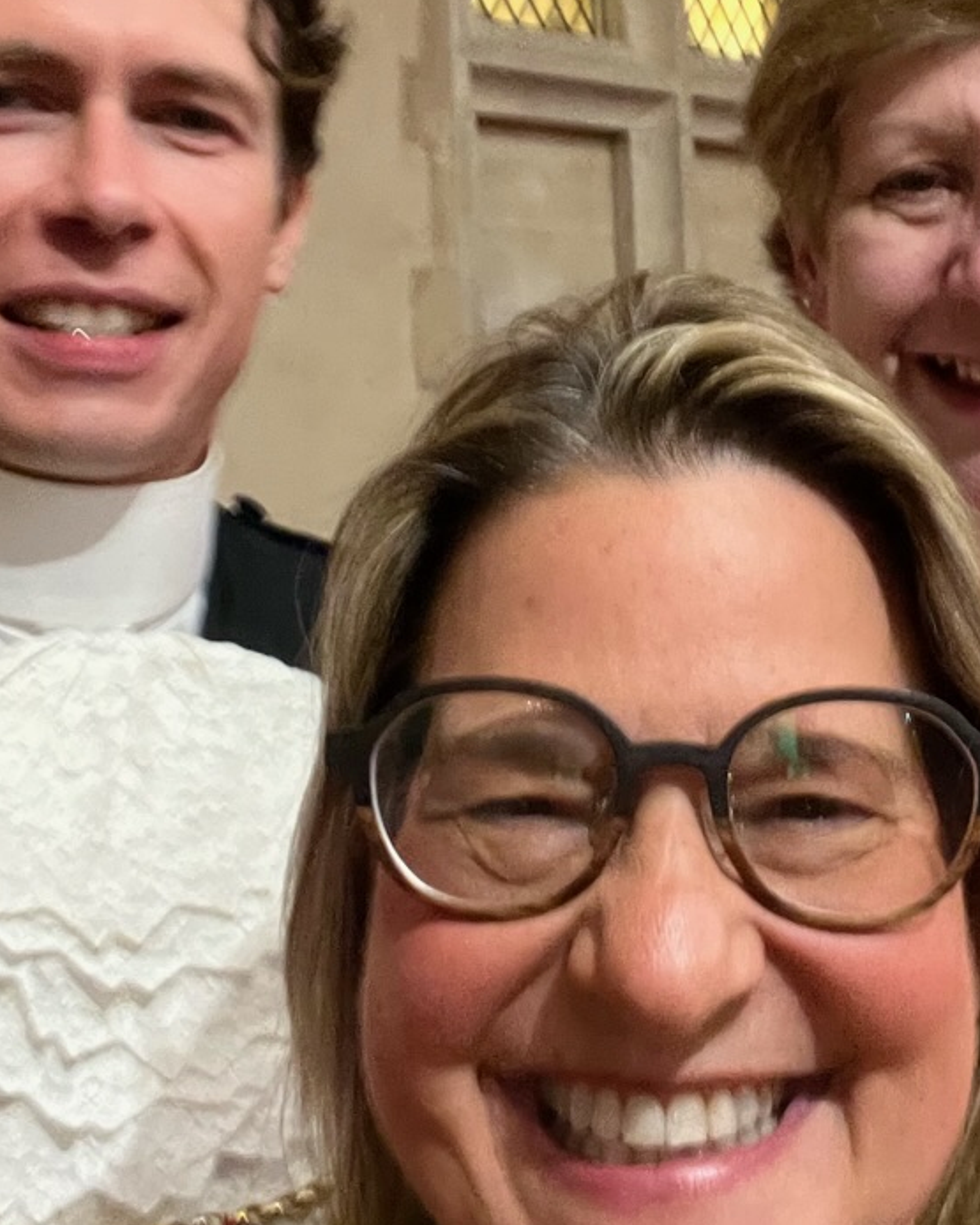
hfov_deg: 27.7
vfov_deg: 34.4
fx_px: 1958
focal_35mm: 54
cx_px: 745
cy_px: 399
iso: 500
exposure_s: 1/17
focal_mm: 2.71
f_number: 2.2
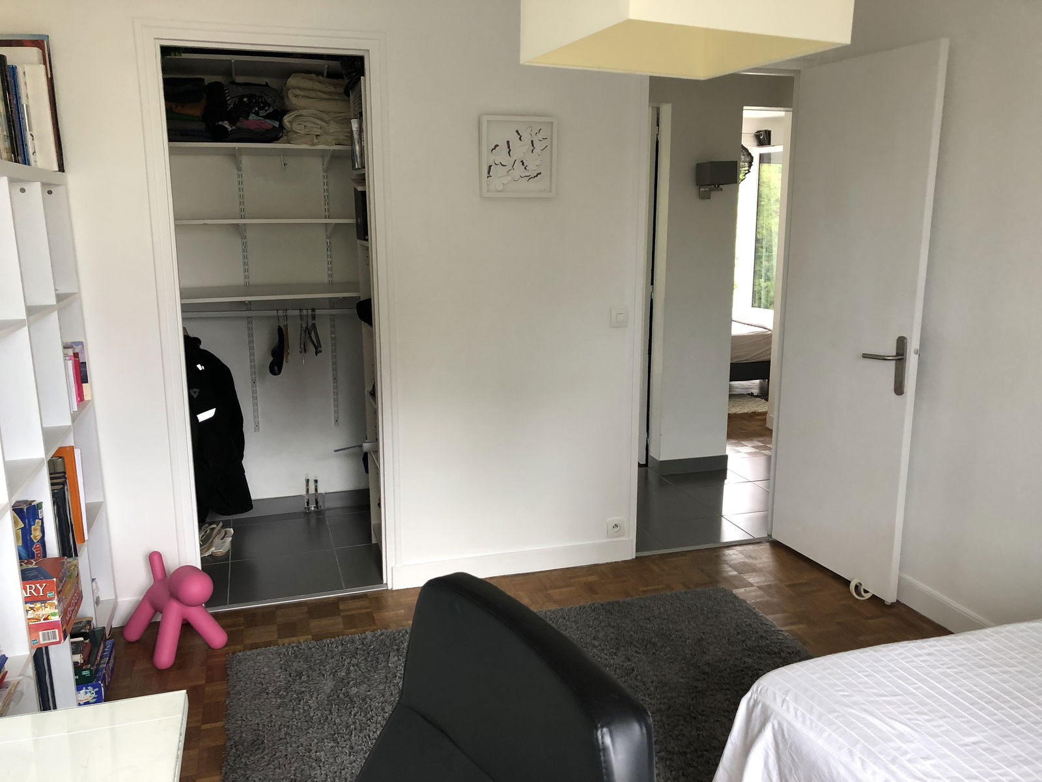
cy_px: 391
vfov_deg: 49.7
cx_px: 521
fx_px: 843
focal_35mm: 28
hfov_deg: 63.4
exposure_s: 1/15
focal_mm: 3.99
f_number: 1.8
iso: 50
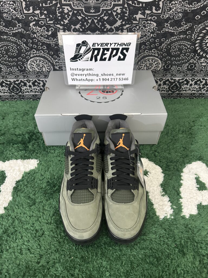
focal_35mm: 24
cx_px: 104
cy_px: 139
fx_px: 192
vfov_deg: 71.6
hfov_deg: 56.8
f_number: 1.78
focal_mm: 6.86
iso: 640
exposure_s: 1/50
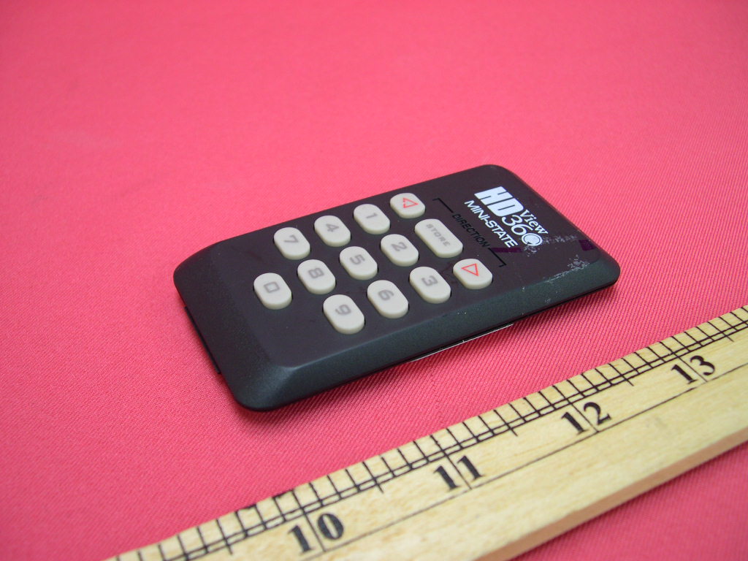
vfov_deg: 37.7
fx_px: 821
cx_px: 374
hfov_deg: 49.0
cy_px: 280
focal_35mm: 38
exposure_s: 1/9.5
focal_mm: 8
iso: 100
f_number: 2.8
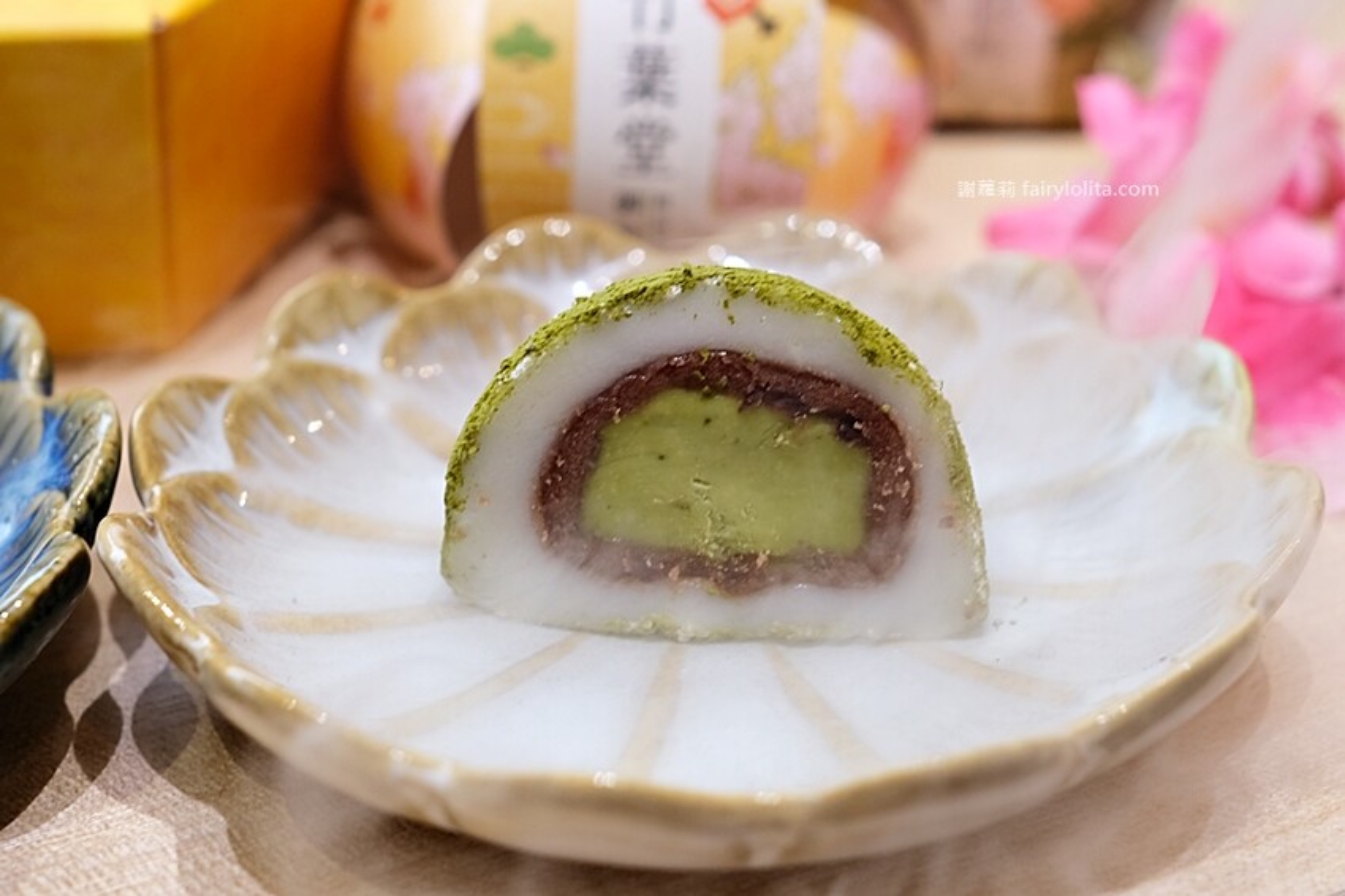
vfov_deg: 37.8
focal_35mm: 35
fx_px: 1307
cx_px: 672
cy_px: 448
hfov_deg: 54.5
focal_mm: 23
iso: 160
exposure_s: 1/34
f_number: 3.6
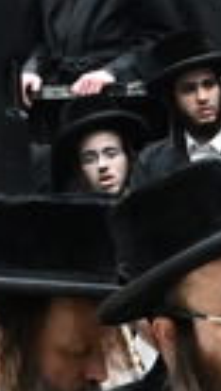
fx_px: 5076
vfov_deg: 4.4
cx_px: 357
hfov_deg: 2.5
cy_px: 653
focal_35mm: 489
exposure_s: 1/100
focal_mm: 46
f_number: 5.6
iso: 4000
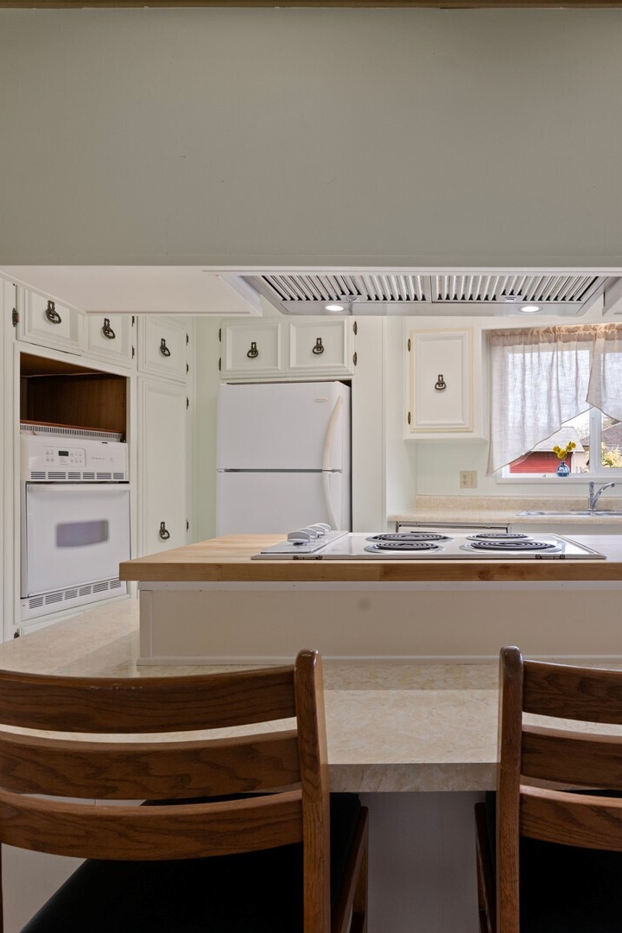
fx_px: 570
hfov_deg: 55.2
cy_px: 478
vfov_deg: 78.6
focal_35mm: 22
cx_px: 444
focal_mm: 14
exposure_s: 1/13
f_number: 9
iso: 400
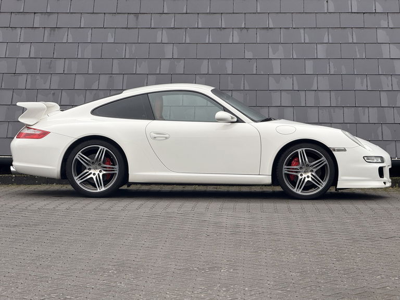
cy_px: 150
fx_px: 1387
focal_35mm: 120
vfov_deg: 12.3
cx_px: 200
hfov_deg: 16.4
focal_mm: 15.66
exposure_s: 1/205
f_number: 2.8
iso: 50
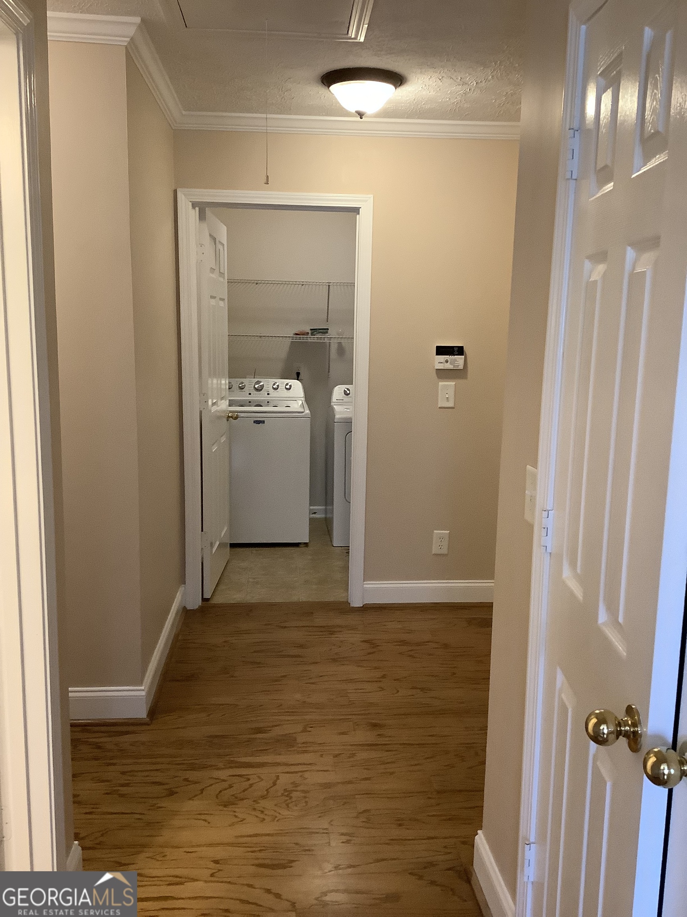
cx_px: 344
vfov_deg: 58.4
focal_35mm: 31
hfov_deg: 45.4
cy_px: 458
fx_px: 820
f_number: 2.4
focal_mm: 3.3
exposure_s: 1/60
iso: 320
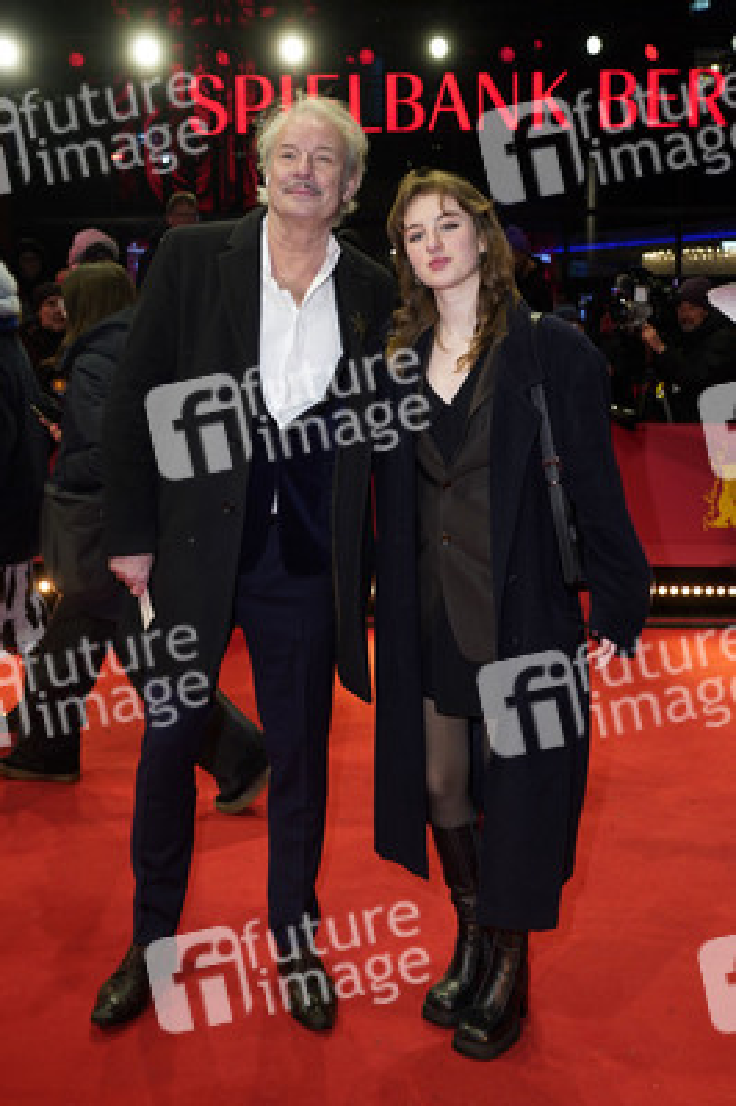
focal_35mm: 34
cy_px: 553
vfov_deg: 55.8
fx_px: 1044
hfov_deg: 38.8
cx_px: 368
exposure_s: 1/160
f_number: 5.6
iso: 800
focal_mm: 34
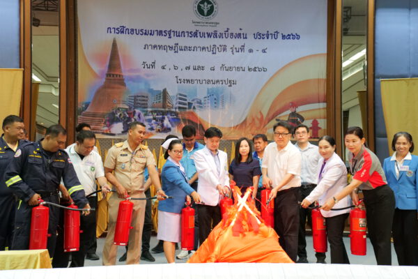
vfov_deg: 29.9
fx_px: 522
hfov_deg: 43.6
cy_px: 140
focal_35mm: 45
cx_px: 209
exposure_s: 1/125
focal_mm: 45
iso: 6400
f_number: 5.6
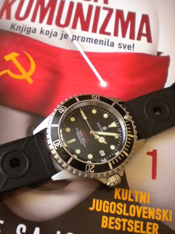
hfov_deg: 34.3
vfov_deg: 44.7
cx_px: 74
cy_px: 102
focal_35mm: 42
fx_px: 283
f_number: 3.1
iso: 400
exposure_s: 1/57.5
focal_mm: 6.3
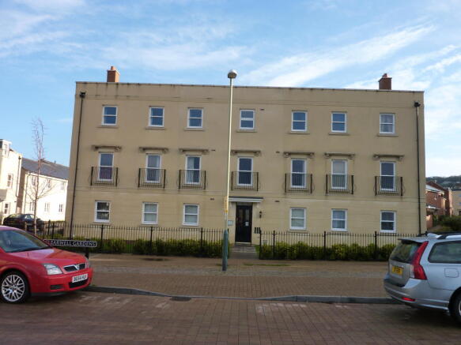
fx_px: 399
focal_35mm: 30
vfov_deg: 46.8
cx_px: 230
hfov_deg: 60.0
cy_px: 172
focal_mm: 5
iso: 125
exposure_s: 1/250
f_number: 4
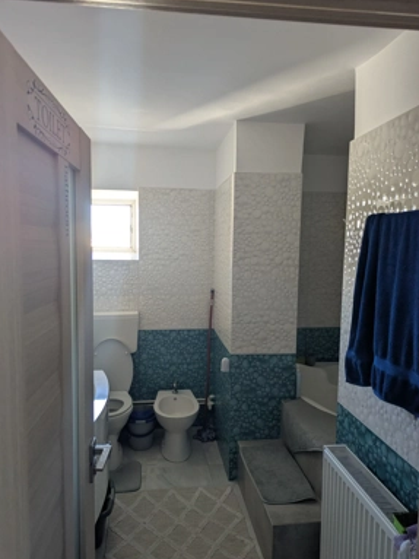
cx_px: 201
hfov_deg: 54.8
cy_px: 288
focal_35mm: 25
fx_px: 404
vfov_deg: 69.4
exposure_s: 1/20
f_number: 1.85
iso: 81
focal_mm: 6.81
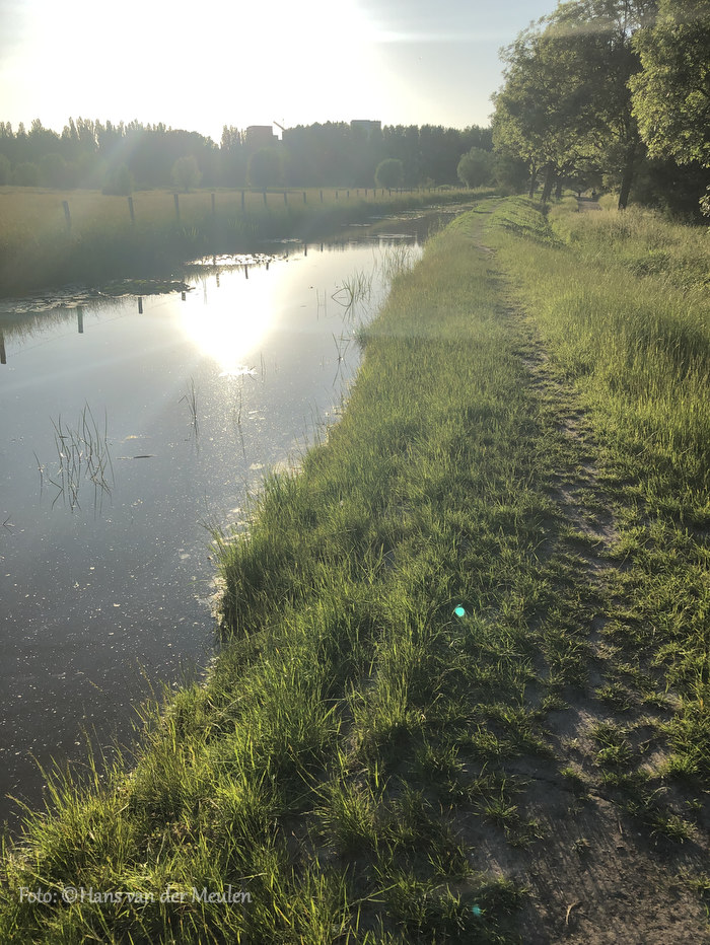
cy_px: 472
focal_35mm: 28
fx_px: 765
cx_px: 355
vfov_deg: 63.4
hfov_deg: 49.8
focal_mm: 3.99
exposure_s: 1/2433
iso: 25
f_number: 1.8
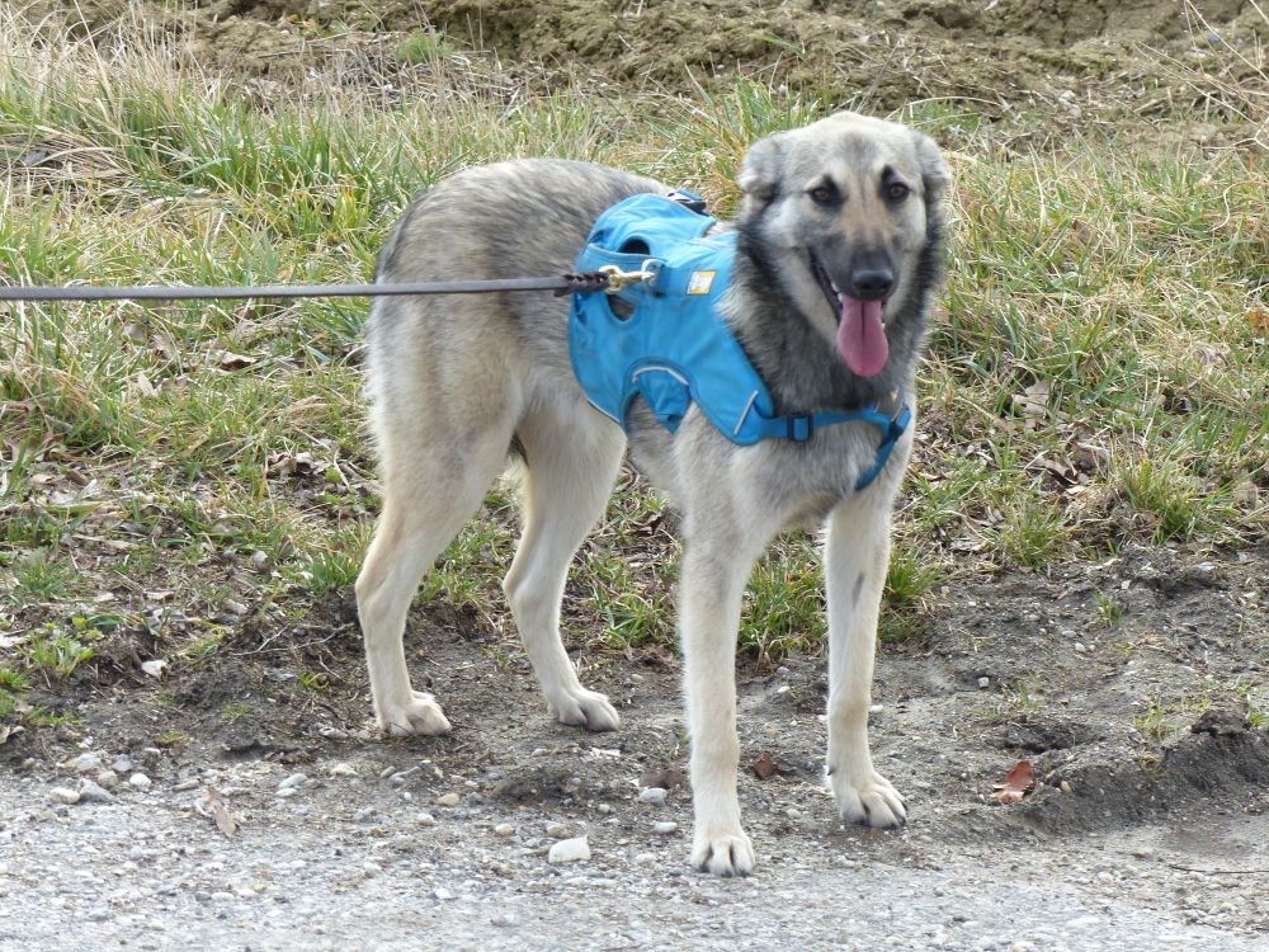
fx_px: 6709
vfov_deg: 8.1
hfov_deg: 10.8
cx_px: 634
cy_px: 476
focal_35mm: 183
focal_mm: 33
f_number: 4
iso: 160
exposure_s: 1/320
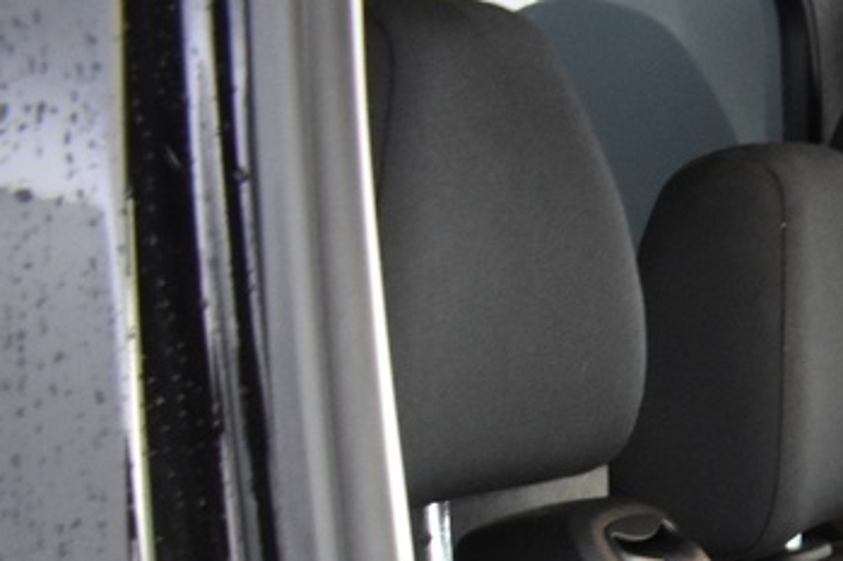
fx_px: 2926
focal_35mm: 125
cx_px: 1746
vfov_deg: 10.0
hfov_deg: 13.7
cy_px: 1201
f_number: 5
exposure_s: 1/8
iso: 1250
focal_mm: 18
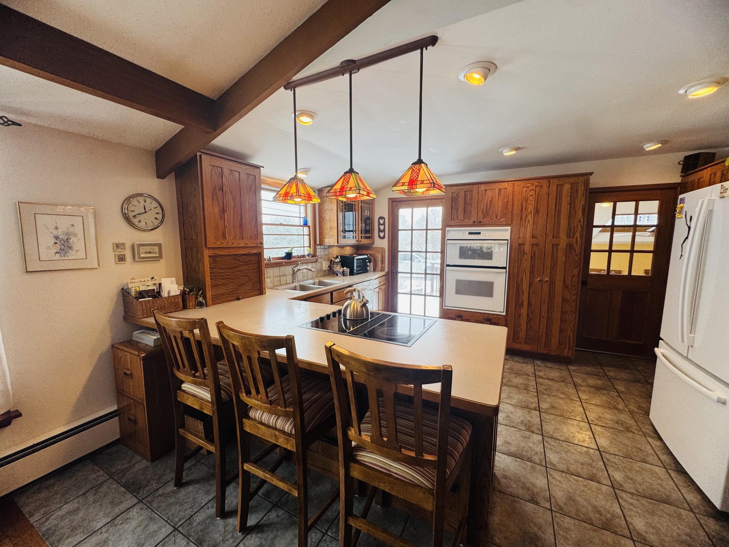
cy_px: 274
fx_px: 295
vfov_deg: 85.7
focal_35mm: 14
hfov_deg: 102.1
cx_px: 364
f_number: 2.2
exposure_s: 1/120
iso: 100
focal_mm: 2.22
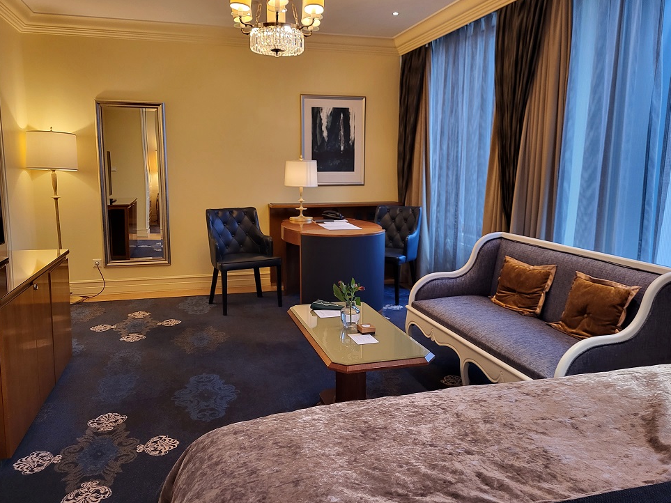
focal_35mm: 27
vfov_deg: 51.3
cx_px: 334
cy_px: 246
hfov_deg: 65.3
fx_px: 523
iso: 250
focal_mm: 5.4
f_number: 1.8
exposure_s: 1/50
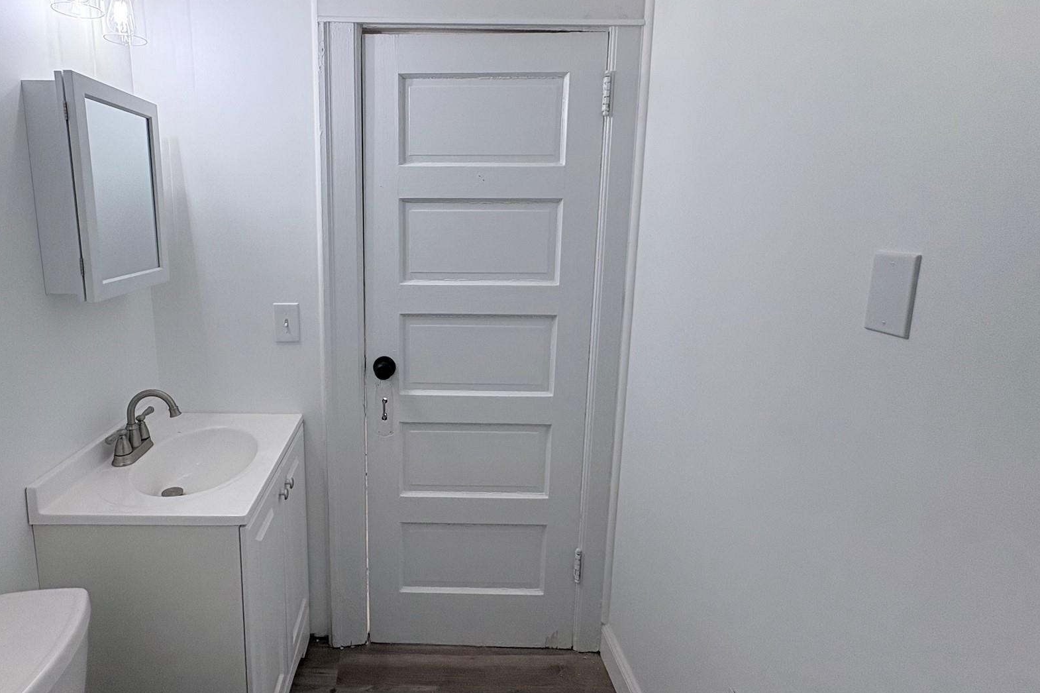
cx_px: 410
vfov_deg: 64.3
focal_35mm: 19
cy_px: 303
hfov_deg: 85.7
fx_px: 549
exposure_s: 1/120
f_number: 2.2
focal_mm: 2.22
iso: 125
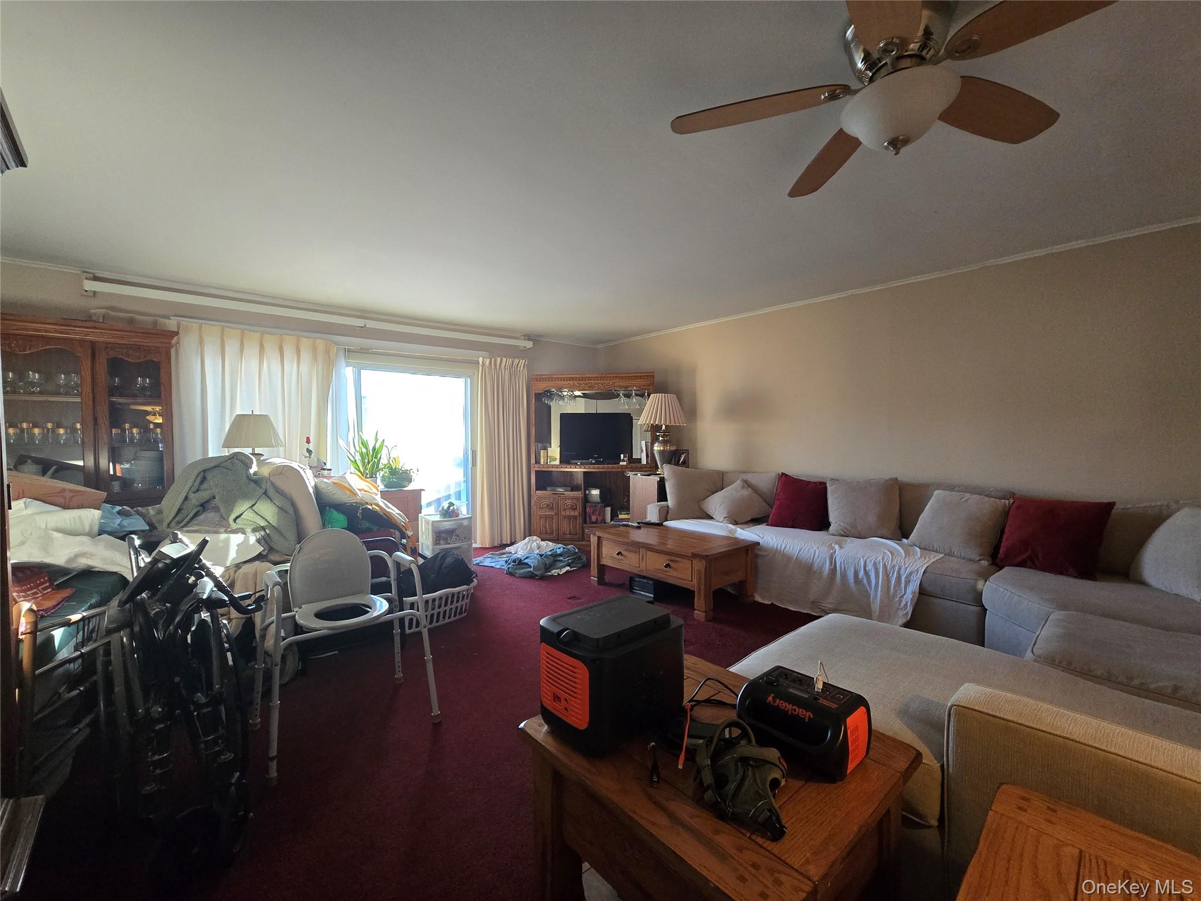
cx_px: 600
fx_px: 451
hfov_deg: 106.2
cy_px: 450
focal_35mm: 13
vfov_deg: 89.9
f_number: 2.2
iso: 320
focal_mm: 2.2
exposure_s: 1/60
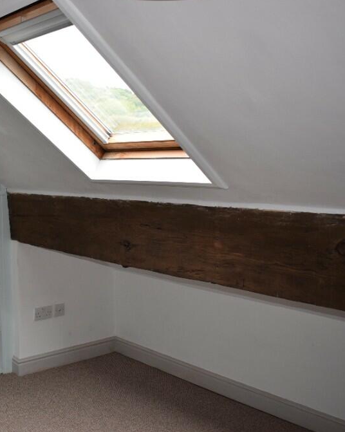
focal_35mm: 43
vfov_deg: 42.9
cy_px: 216
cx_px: 79
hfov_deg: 34.0
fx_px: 549
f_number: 5
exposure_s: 1/100
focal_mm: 20
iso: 800
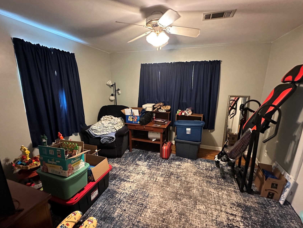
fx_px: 140
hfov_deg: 94.5
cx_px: 152
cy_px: 119
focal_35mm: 16
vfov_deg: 78.1
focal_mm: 2.22
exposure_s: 1/40
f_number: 2.2
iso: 800
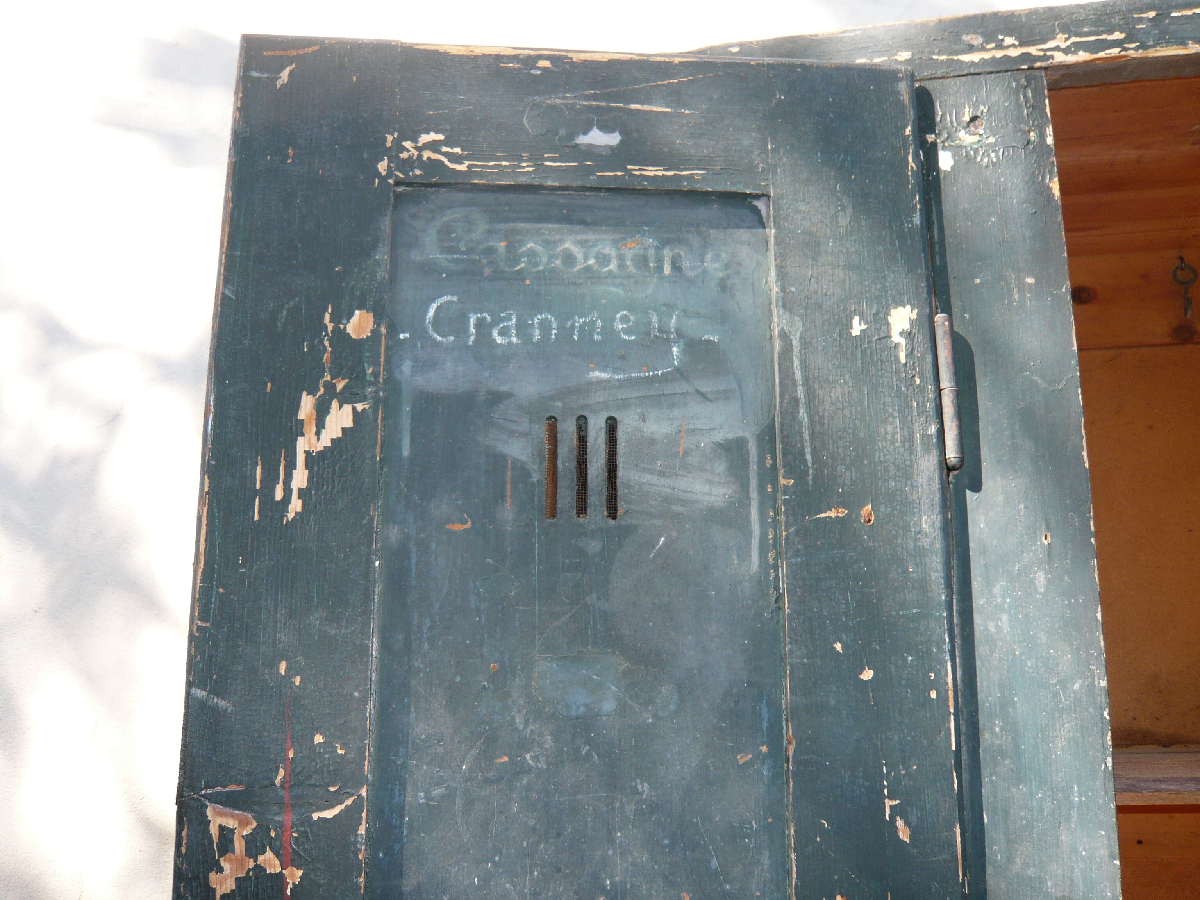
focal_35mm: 28
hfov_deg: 63.4
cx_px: 600
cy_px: 450
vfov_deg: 49.7
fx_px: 971
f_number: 2.8
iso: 100
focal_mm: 4.6
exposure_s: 1/100
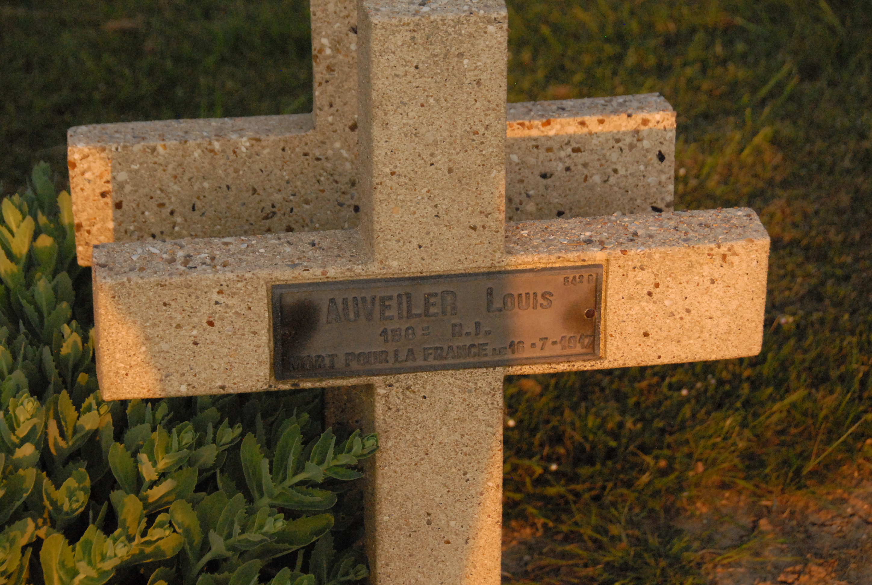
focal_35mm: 98
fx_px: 2367
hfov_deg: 20.9
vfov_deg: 14.1
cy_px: 292
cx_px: 436
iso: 1600
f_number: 7.1
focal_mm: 65
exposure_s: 1/1250
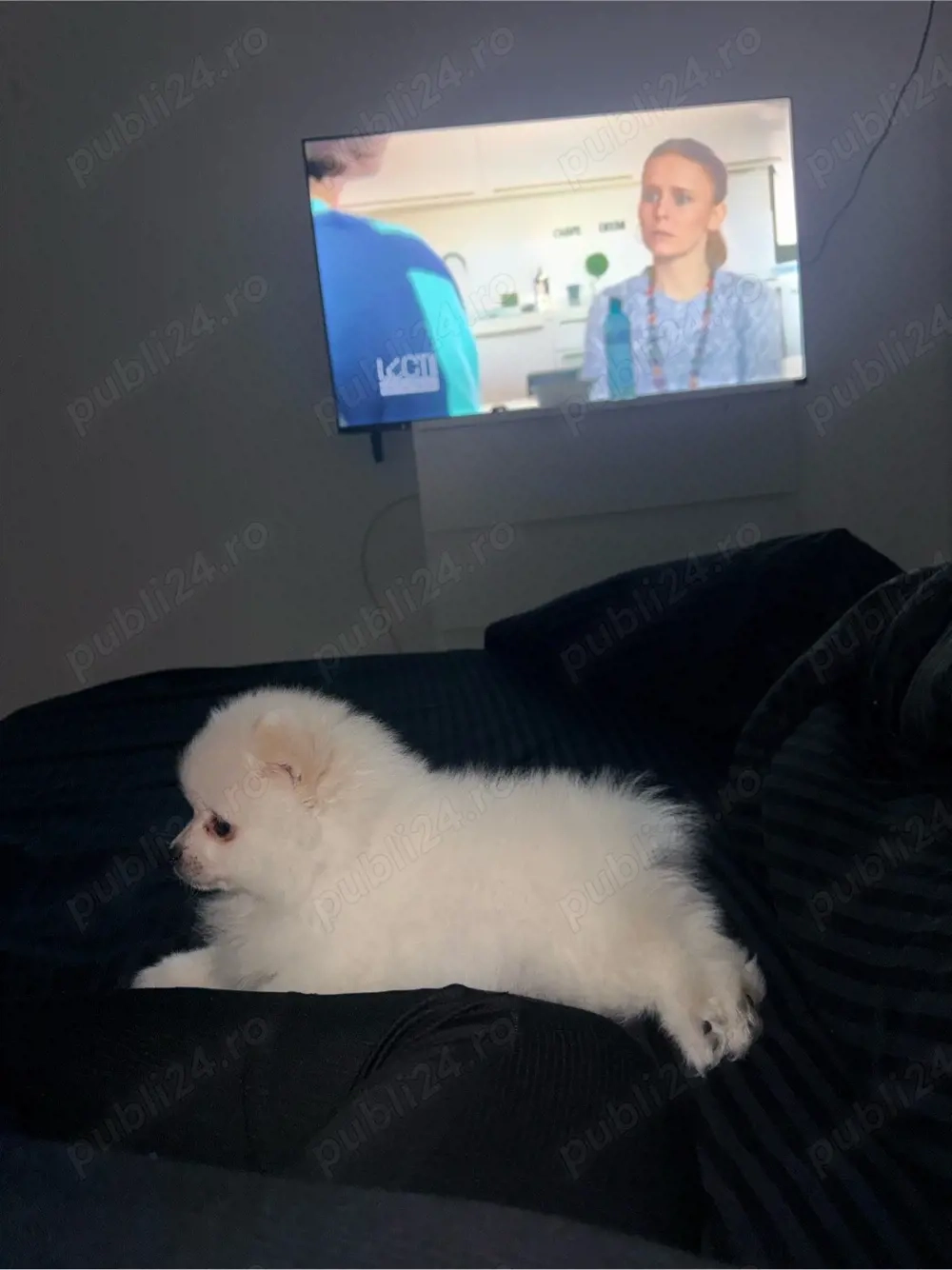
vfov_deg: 71.6
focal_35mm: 24
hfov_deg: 56.8
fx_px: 880
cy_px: 635
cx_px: 476
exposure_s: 1/16
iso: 50
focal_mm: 6.76
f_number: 1.78
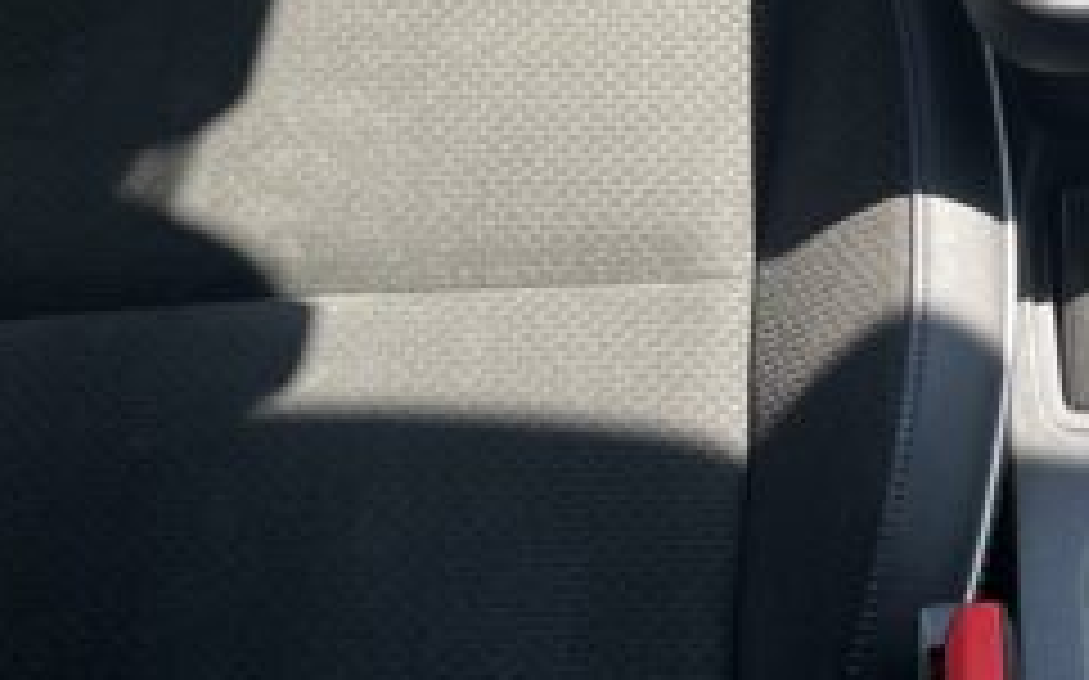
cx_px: 1094
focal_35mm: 91
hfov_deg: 22.0
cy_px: -563
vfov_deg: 12.9
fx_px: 2700
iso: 32
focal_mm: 5.1
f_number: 1.6
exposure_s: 1/122
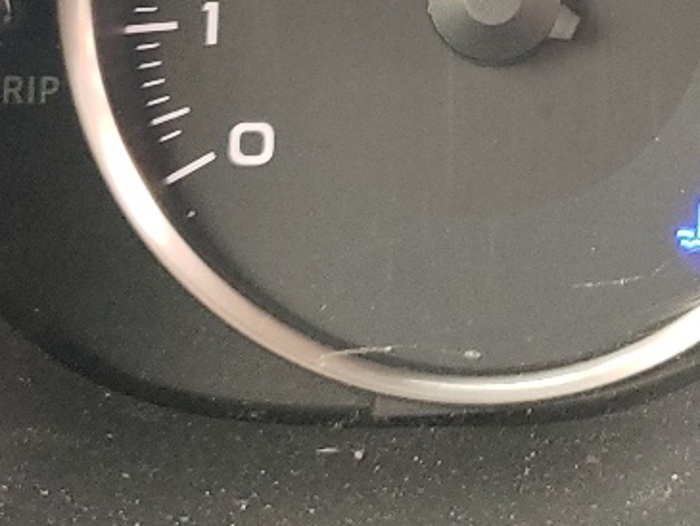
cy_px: -217
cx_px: 911
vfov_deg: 12.5
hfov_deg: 16.3
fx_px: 2306
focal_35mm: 114
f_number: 1.5
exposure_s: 1/60.2
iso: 172
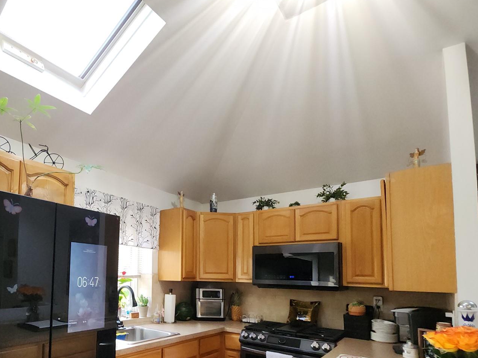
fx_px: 290
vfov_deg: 61.0
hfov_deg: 74.7
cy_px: 254
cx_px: 135
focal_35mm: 21
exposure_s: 1/60
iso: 320
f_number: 2.2
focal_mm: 2.2
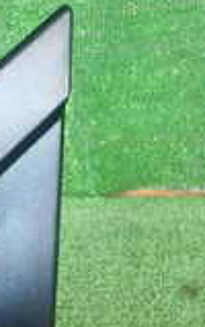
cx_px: 96
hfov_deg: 9.4
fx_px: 1243
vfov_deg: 14.4
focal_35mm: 139
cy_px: 421
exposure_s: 1/60
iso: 200
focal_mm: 6.42
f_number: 2.6
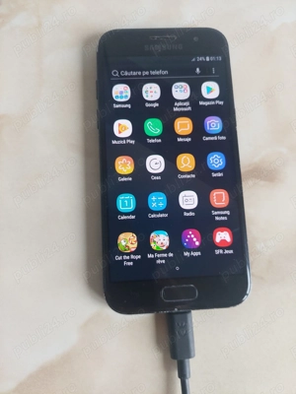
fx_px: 274
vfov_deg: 71.6
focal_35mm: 24
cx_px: 148
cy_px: 197
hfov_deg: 56.8
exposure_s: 1/60.2
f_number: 1.8
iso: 200
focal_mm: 5.23
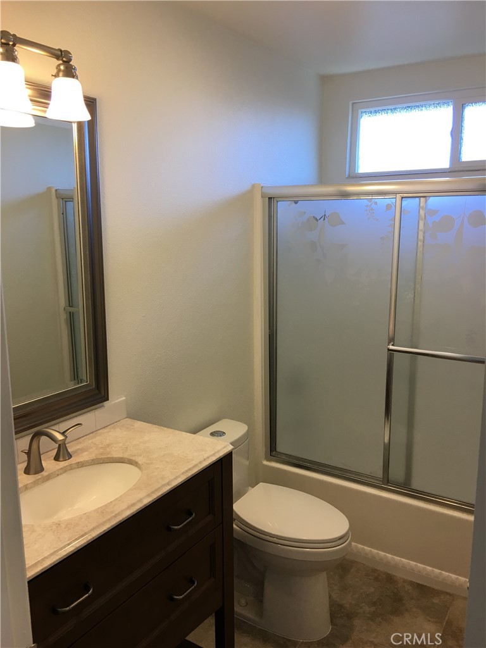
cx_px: 243
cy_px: 324
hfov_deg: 48.2
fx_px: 543
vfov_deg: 61.7
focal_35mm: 29
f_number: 2.2
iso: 25
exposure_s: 1/30
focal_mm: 4.15
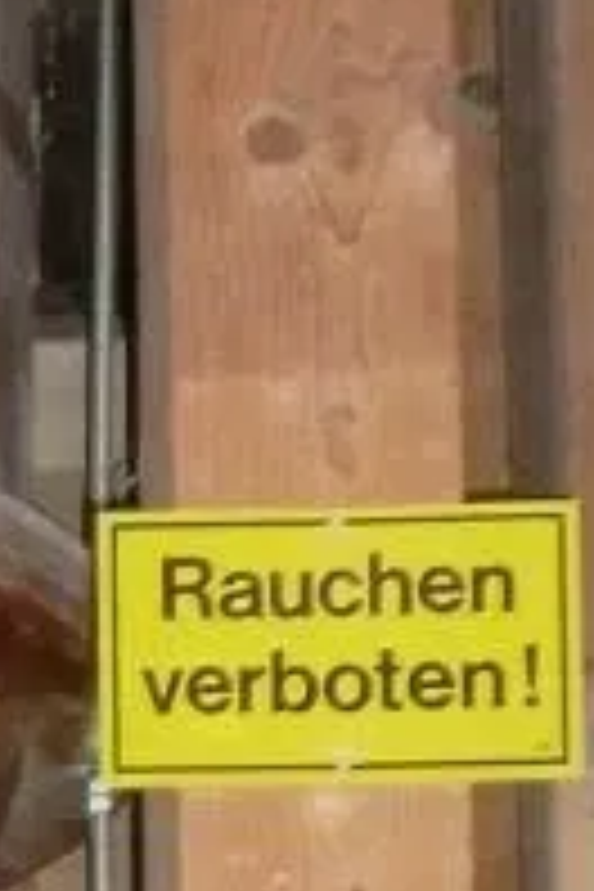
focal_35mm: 212
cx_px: -1084
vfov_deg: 9.3
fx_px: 5247
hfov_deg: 6.1
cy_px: 1604
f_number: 3.1
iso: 400
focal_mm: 6.51
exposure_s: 1/25
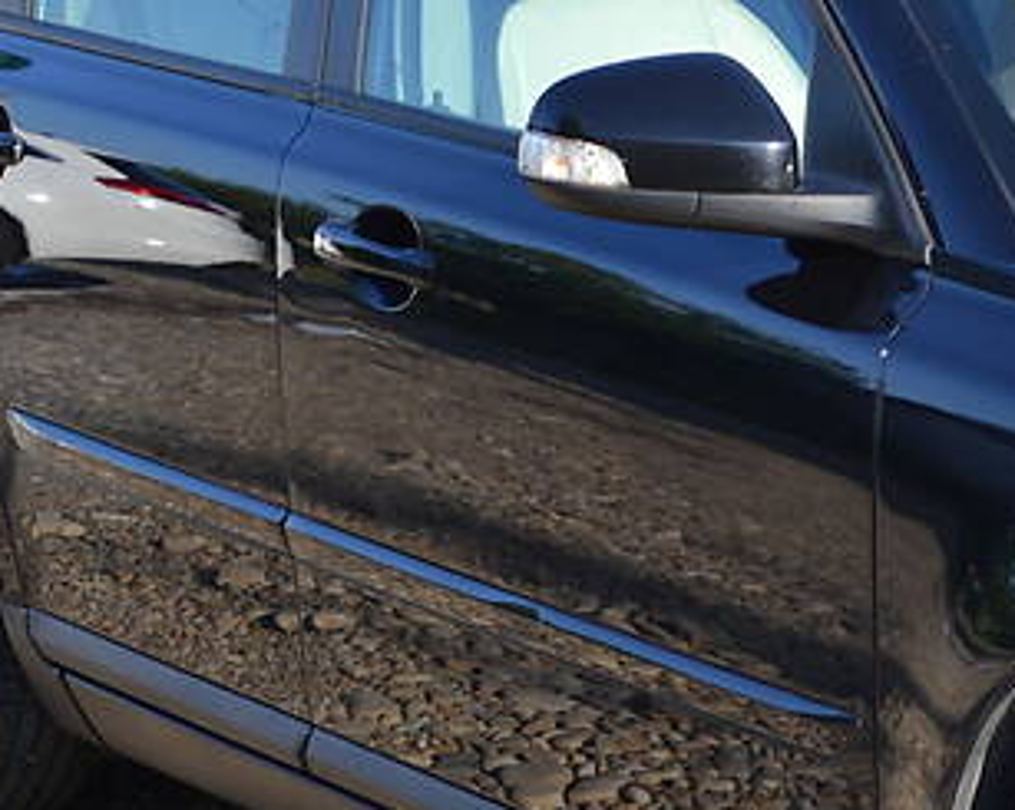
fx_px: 5732
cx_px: 555
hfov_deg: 10.1
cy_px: 273
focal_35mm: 191
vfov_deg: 8.1
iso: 100
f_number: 5.6
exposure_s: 1/125
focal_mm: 52
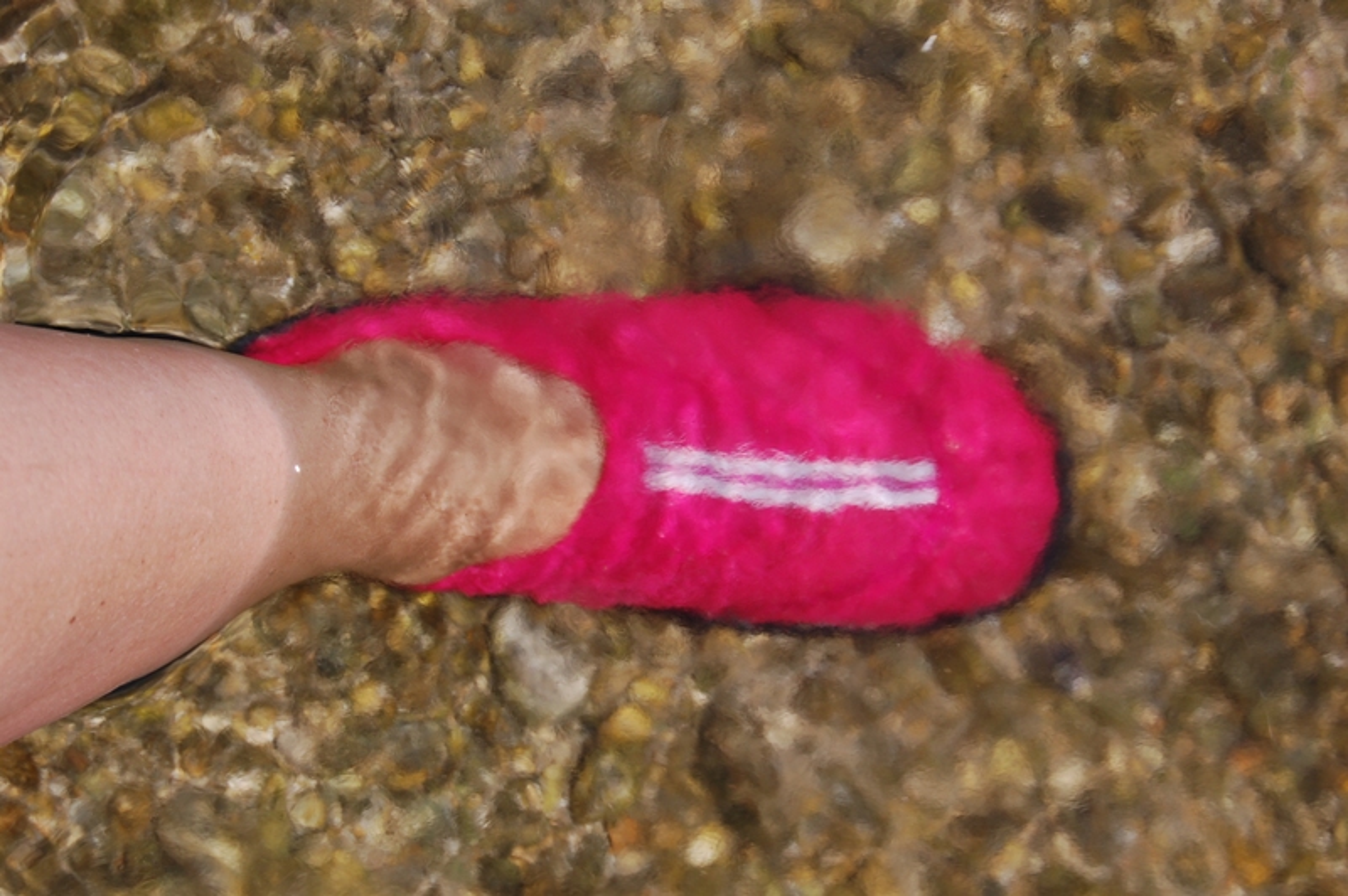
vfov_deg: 18.2
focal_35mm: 75
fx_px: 2806
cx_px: 674
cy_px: 448
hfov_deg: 27.0
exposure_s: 1/160
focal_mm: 50
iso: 200
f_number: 6.3
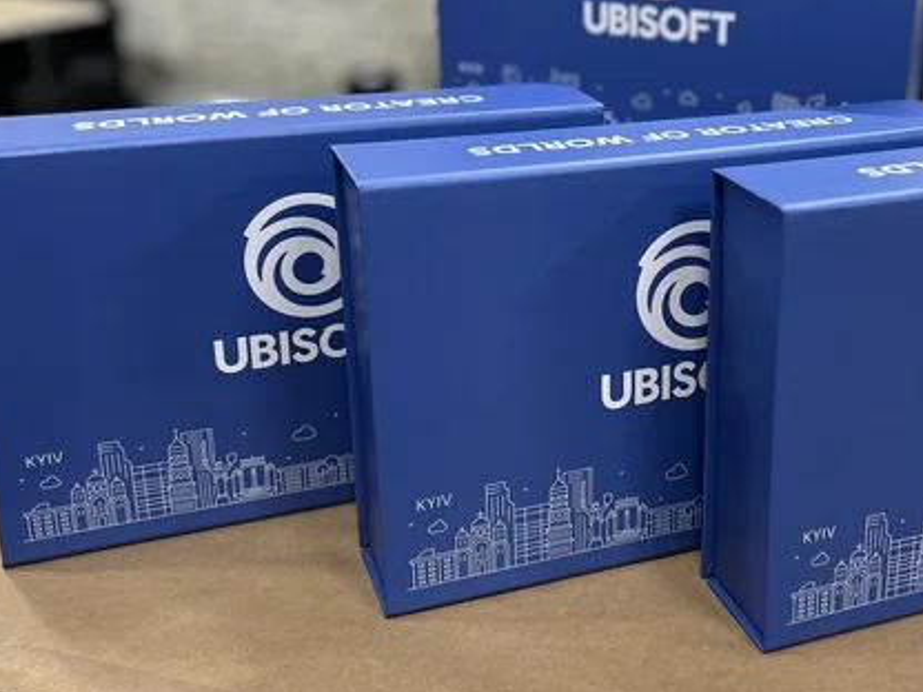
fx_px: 1280
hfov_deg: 38.9
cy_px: 260
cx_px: 657
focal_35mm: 48
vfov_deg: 30.1
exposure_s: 1/50
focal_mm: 5.7
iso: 80
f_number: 1.5
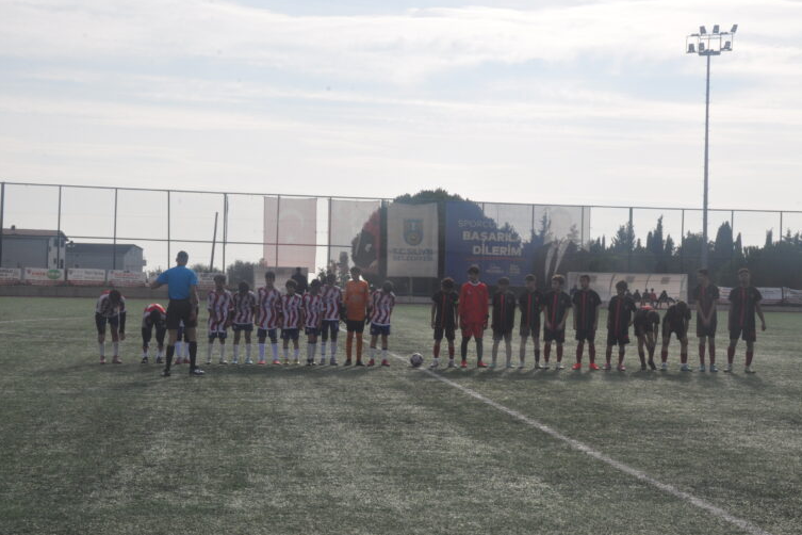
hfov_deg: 36.2
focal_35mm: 55
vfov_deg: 24.6
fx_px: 1225
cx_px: 407
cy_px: 269
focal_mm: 36
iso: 400
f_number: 22
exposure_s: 1/200
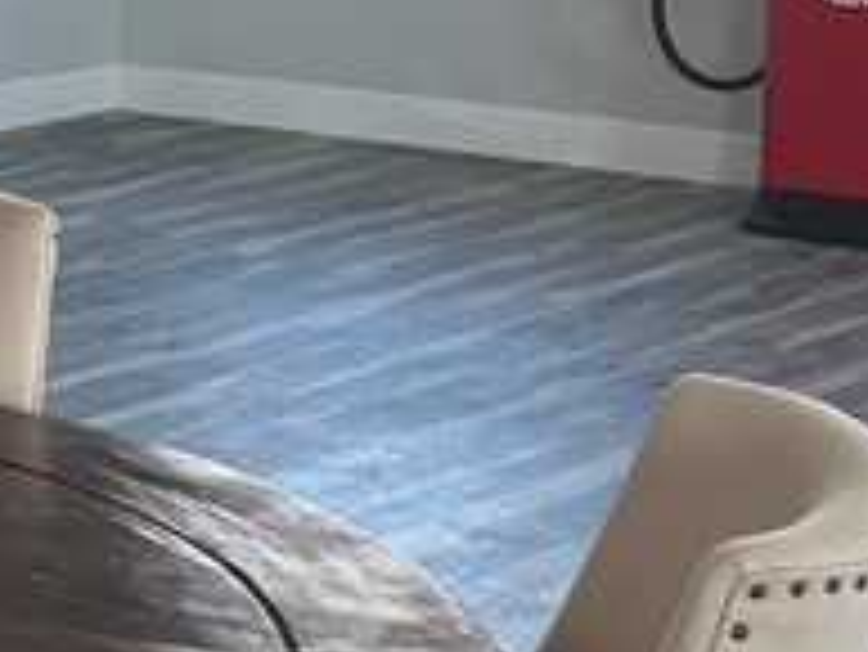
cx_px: 31
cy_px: 130
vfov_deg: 10.7
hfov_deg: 14.1
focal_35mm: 138
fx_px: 3463
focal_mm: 5.96
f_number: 1.6
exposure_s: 1/120
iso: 100
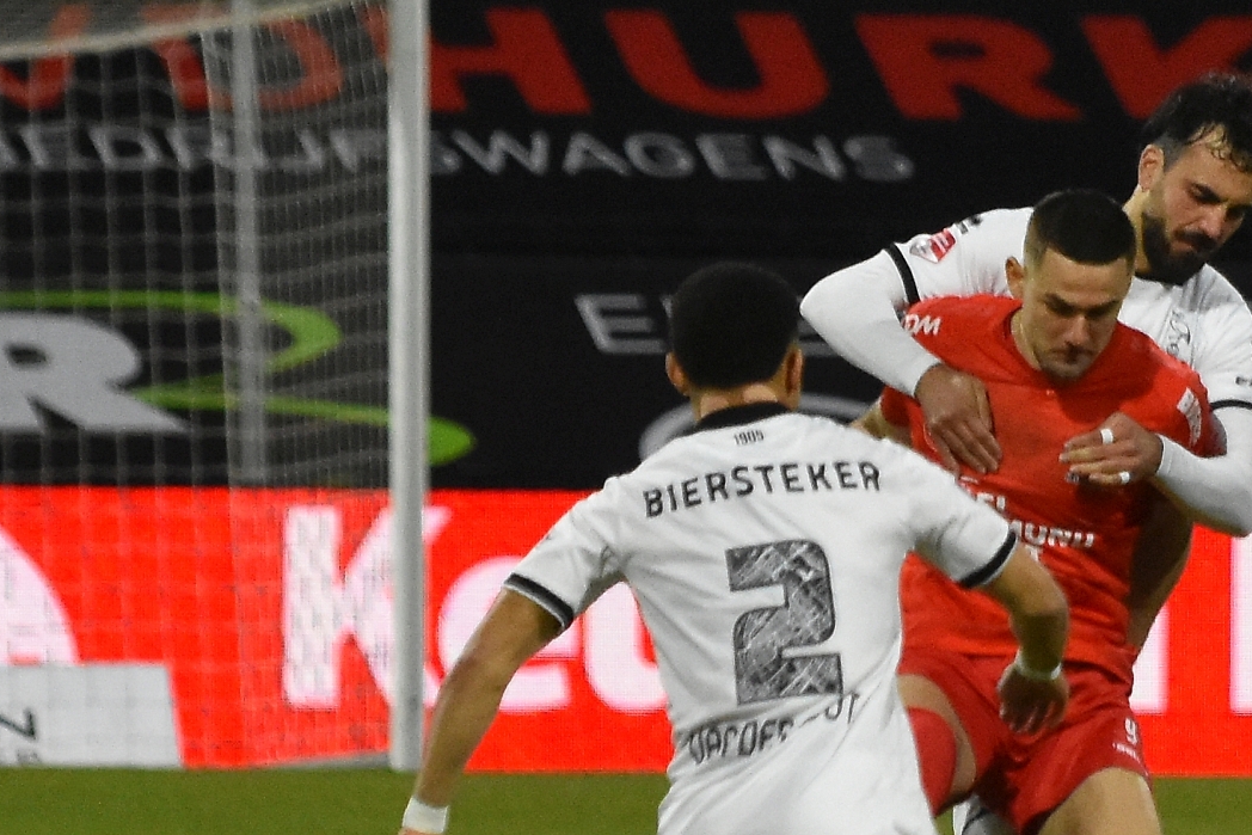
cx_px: 1136
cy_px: 714
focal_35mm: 467
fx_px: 16242
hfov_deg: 4.4
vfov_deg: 2.9
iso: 2500
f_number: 3.2
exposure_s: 1/640
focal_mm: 170
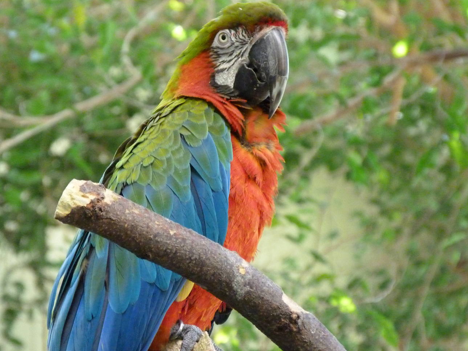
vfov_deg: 4.5
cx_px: 203
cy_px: 176
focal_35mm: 329
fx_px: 4448
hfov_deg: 6.0
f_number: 4
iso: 800
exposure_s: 1/20
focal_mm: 47.7
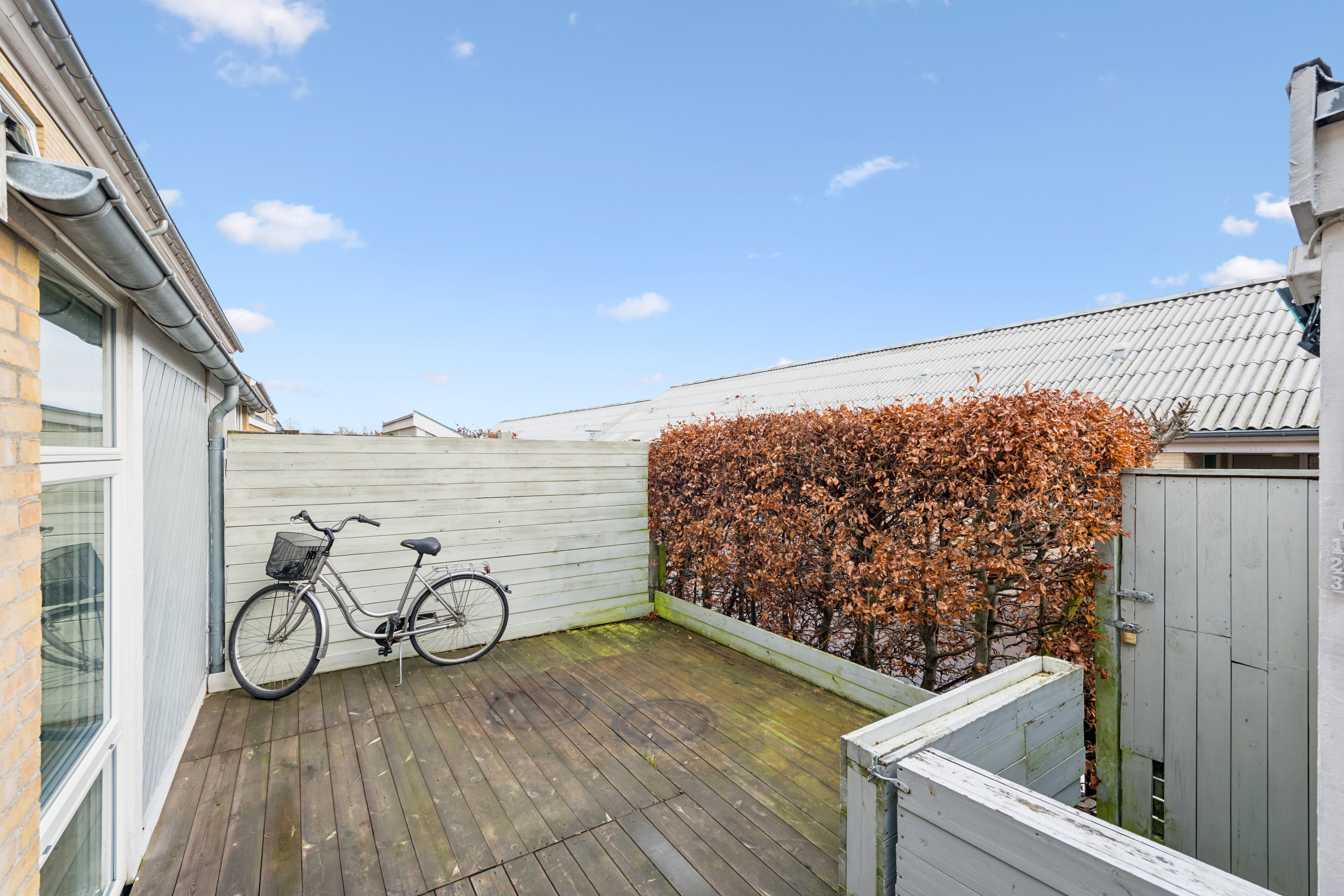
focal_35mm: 15
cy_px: 448
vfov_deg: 77.3
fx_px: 560
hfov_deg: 100.4
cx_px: 672
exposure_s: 1/20
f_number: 10
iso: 200
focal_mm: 15
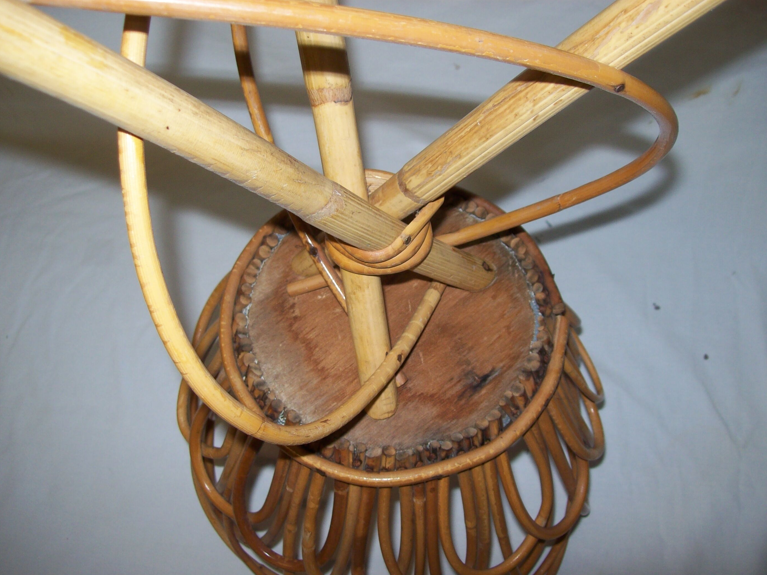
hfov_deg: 50.1
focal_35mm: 37
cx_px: 379
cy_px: 294
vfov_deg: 38.7
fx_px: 820
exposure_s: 1/64
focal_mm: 6
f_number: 2.7
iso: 80
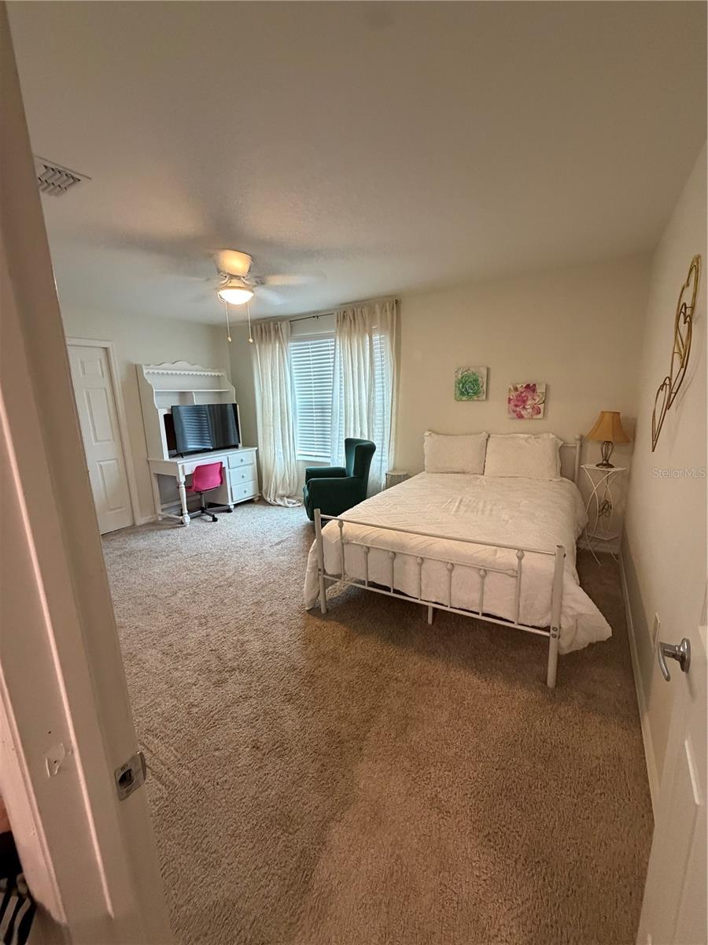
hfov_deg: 85.7
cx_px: 354
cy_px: 472
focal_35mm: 14
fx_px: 382
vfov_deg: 102.1
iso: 640
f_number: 2.2
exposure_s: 1/60
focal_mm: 2.22
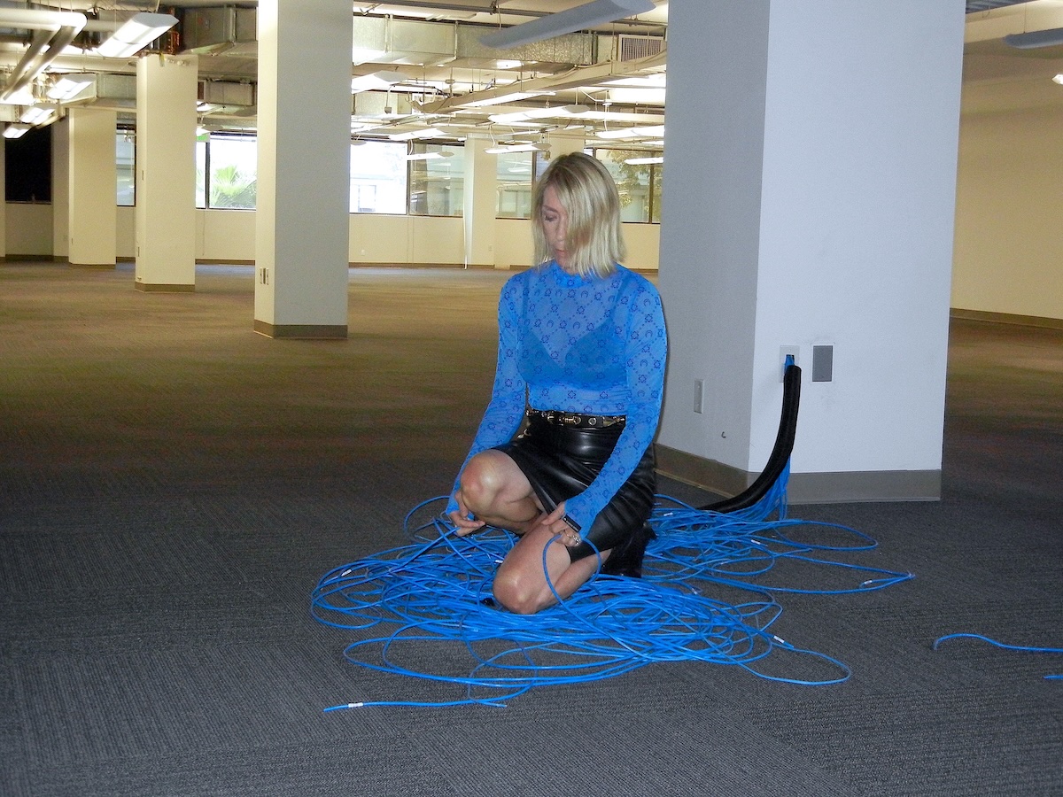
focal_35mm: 52
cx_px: 532
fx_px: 1597
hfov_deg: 36.8
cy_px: 398
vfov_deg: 28.0
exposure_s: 1/30
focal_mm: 9.3
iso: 676
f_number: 3.9
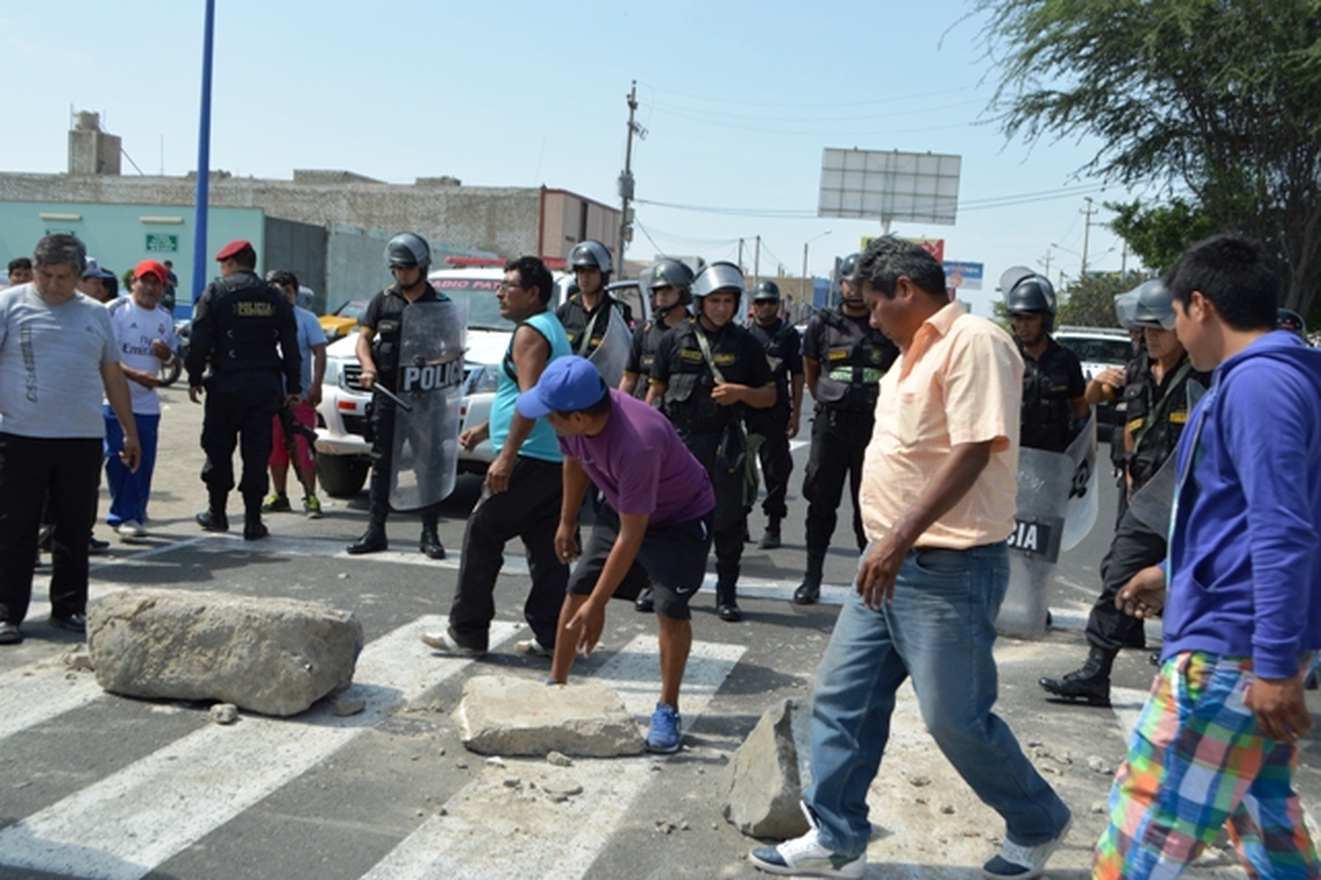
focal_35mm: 36
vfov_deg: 36.8
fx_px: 1320
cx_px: 660
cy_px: 440
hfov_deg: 53.2
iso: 100
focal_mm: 24
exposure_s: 1/250
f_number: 8
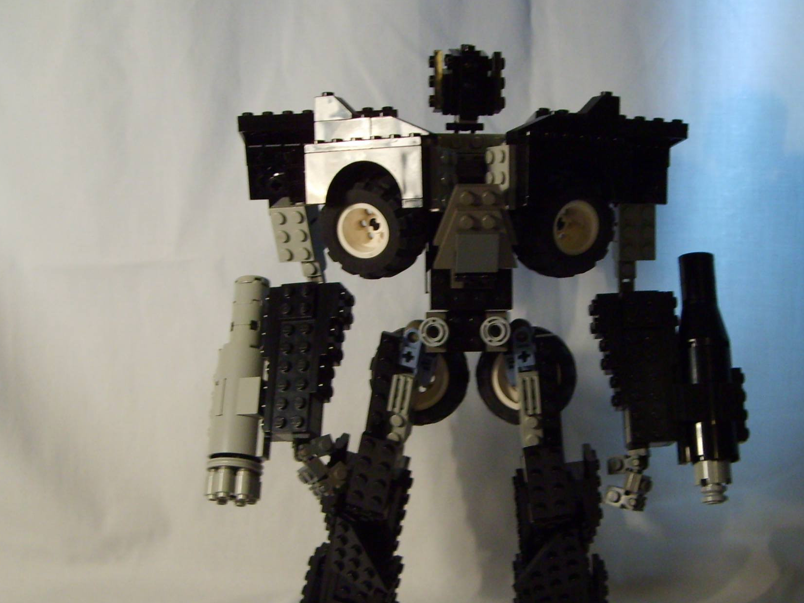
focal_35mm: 48
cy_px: 365
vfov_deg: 30.2
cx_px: 490
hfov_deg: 39.5
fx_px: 1115
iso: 140
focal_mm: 5.8
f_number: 2.8
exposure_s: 1/30
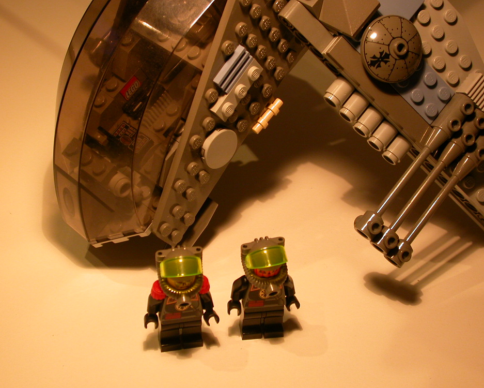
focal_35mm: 64
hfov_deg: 29.6
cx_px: 252
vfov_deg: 23.9
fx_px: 917
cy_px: 194
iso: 100
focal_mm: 12.6
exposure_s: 1/97
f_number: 3.1
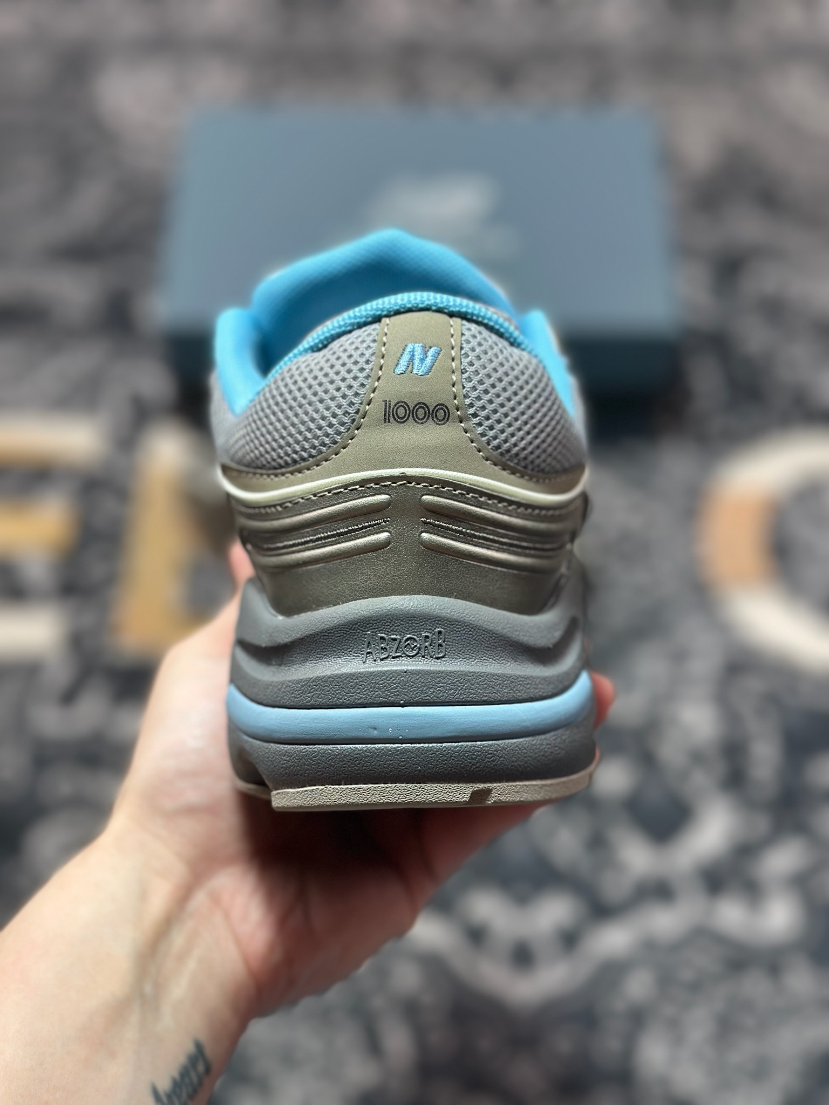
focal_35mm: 48
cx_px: 414
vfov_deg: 39.7
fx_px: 1533
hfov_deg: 30.3
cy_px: 552
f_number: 1.78
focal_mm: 6.86
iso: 80
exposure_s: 1/216
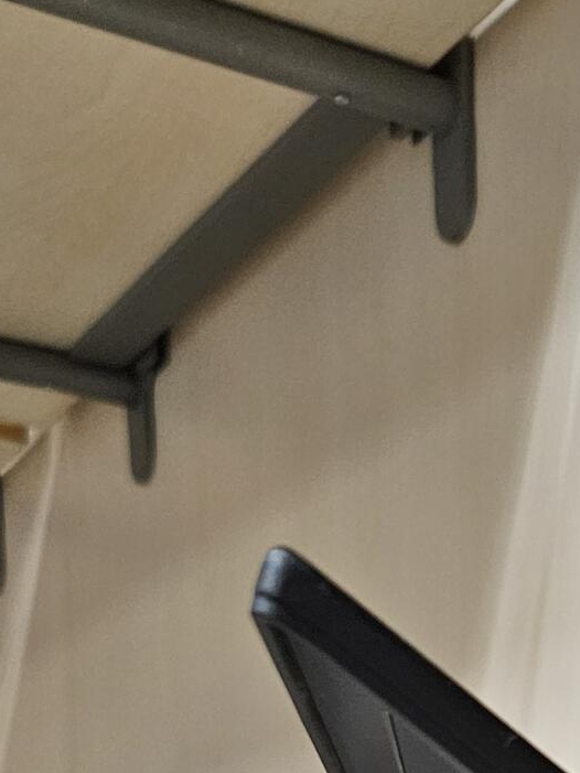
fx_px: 1876
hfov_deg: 16.0
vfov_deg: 18.9
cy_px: 1321
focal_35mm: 84
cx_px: 884
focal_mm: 5.4
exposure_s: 1/100
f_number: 1.8
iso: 400
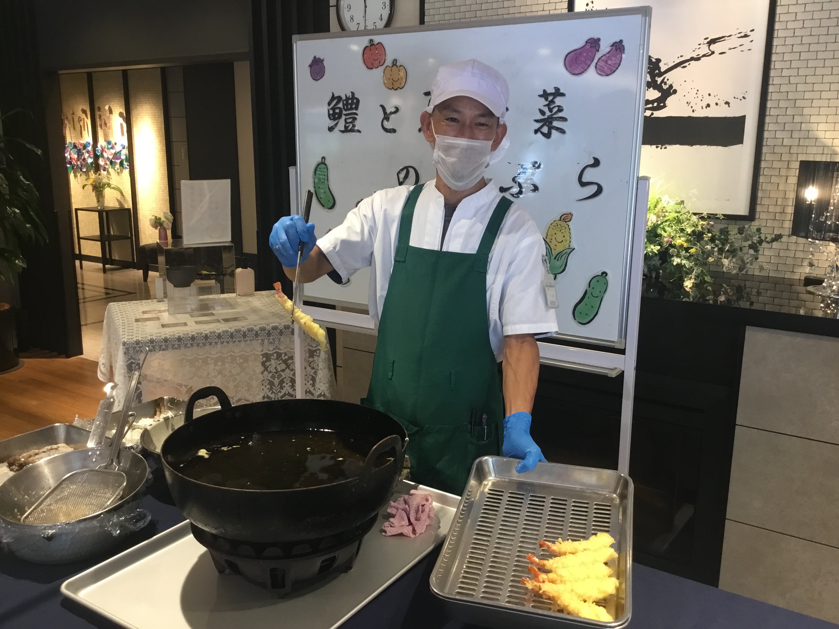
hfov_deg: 58.4
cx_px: 420
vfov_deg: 45.4
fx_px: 751
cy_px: 314
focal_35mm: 31
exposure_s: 1/30
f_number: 2.4
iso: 80
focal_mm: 3.3
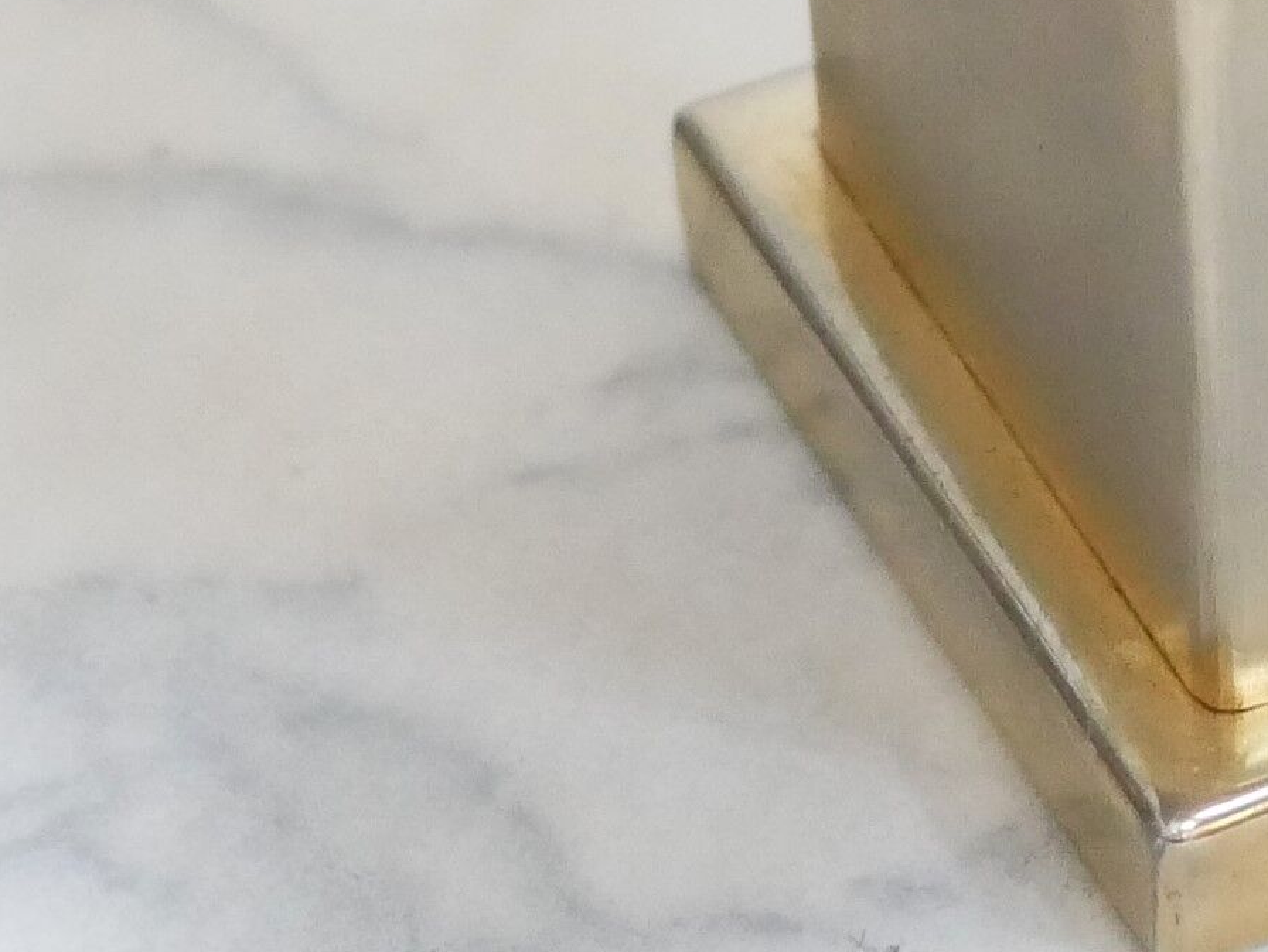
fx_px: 7513
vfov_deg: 7.2
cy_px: -412
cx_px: 1251
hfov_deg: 9.6
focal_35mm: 205
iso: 3200
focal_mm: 20
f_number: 1.7
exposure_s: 1/60
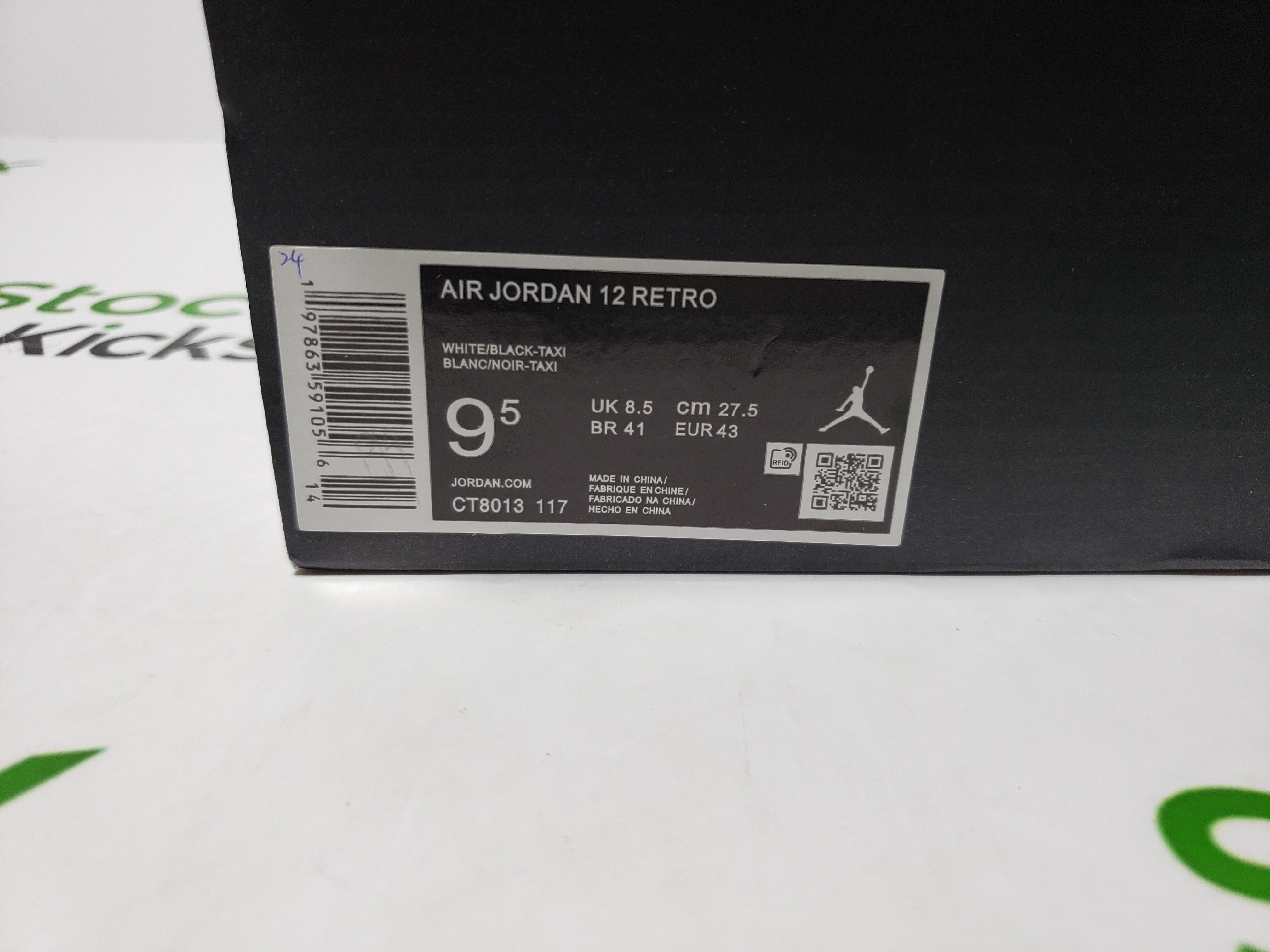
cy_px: 476
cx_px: 635
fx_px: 954
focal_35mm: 26
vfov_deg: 53.1
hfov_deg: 67.3
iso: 50
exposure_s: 1/296
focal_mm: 4.3
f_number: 1.5
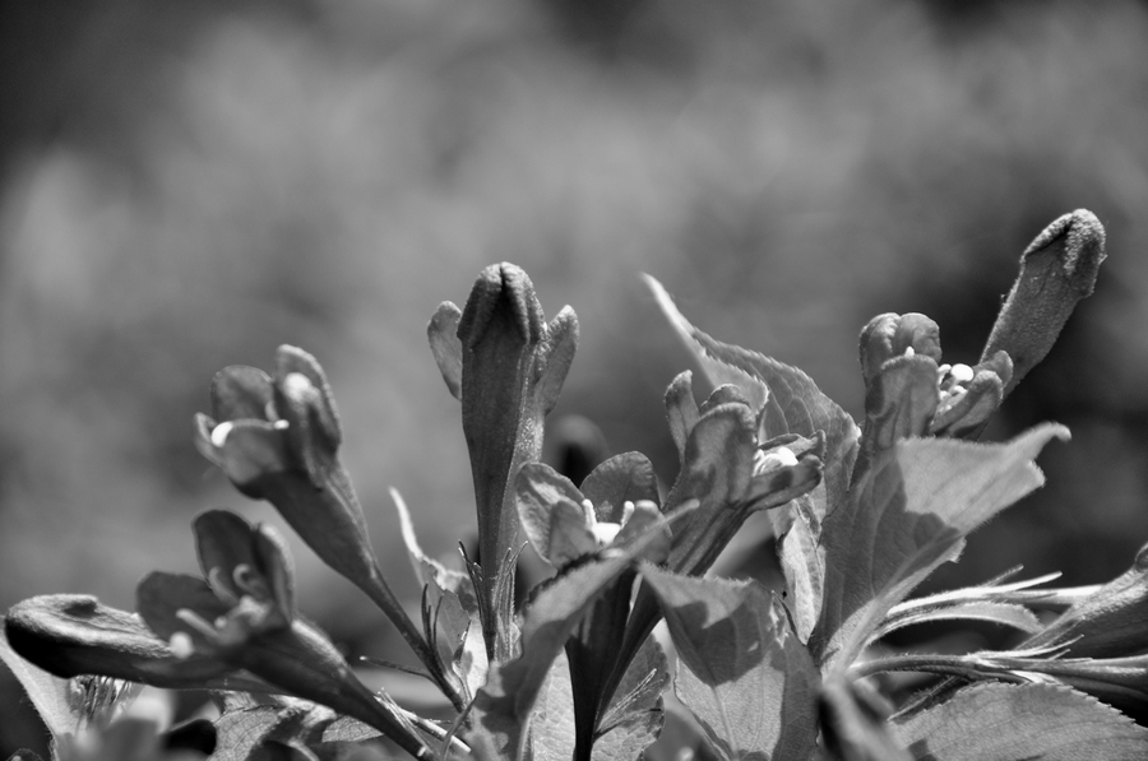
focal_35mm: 300
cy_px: 380
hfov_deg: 6.9
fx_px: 9551
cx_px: 574
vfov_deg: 4.6
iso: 200
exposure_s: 1/400
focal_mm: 200
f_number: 6.3
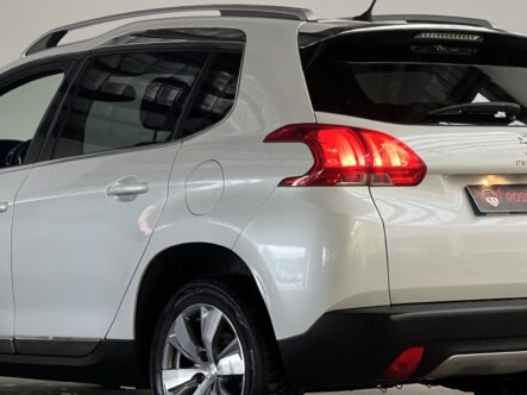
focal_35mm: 139
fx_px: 2116
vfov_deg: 10.6
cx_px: 221
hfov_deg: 14.2
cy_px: 82
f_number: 2.8
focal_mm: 9
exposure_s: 1/40
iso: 250
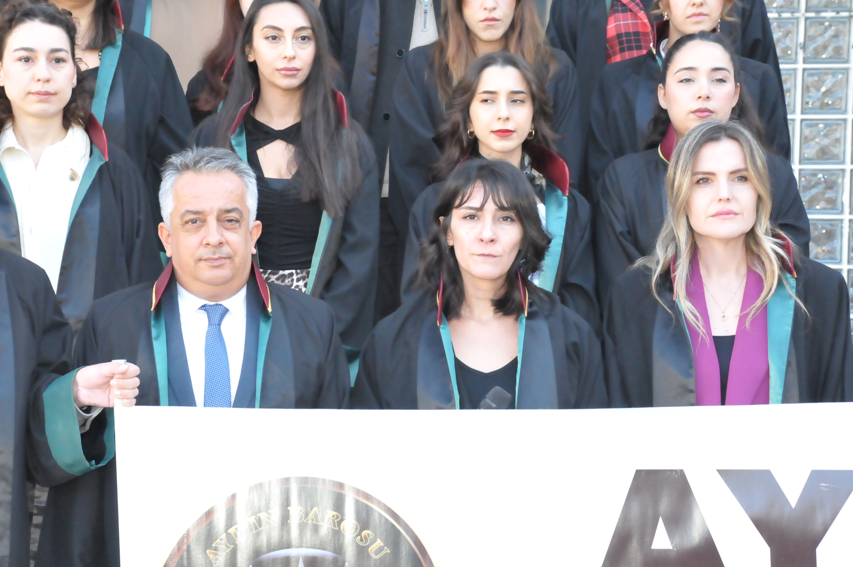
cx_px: 426
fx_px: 2485
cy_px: 284
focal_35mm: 105
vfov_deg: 13.0
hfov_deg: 19.5
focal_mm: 70
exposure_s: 1/250
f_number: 8
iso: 3200
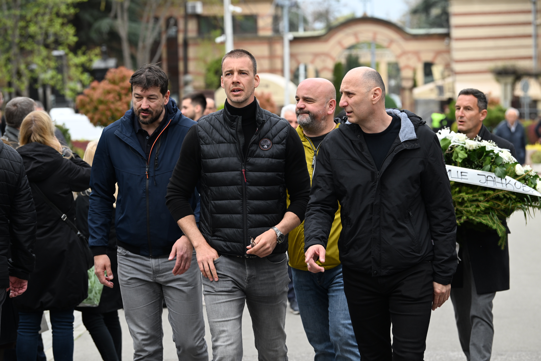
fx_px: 1833
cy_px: 180
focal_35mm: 122
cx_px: 270
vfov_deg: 11.2
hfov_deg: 16.8
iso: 500
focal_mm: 122
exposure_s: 1/1000
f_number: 5
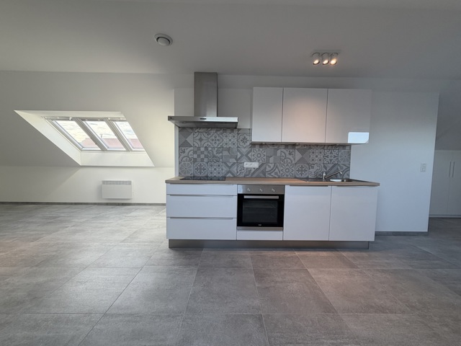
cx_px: 230
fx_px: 186
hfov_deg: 102.1
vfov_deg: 85.7
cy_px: 173
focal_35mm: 14
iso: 64
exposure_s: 1/100
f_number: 2.2
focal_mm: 2.22
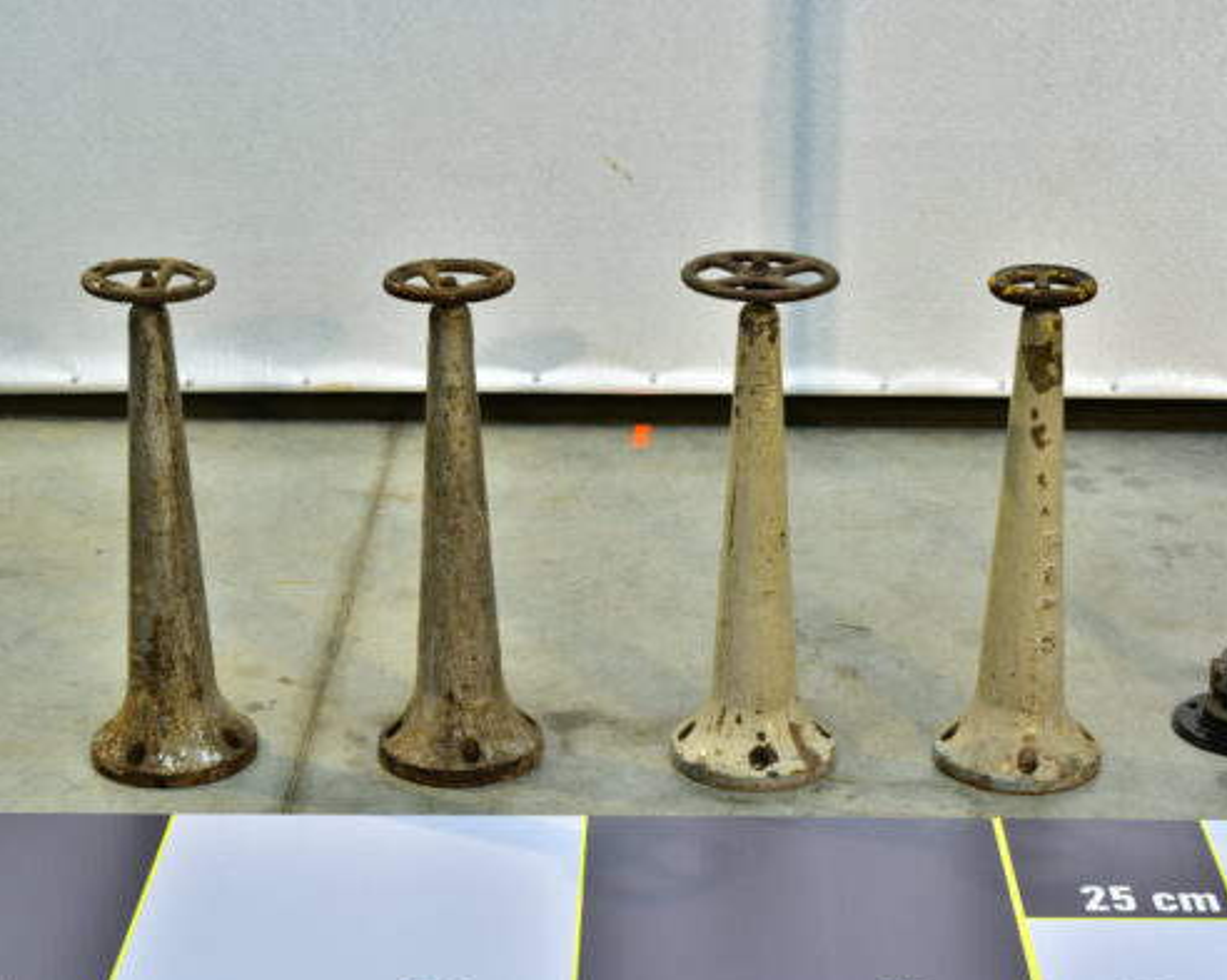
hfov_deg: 26.8
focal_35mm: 71
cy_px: 496
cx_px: 666
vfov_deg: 21.5
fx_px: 2577
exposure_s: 1/13
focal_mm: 62
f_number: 16
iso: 500
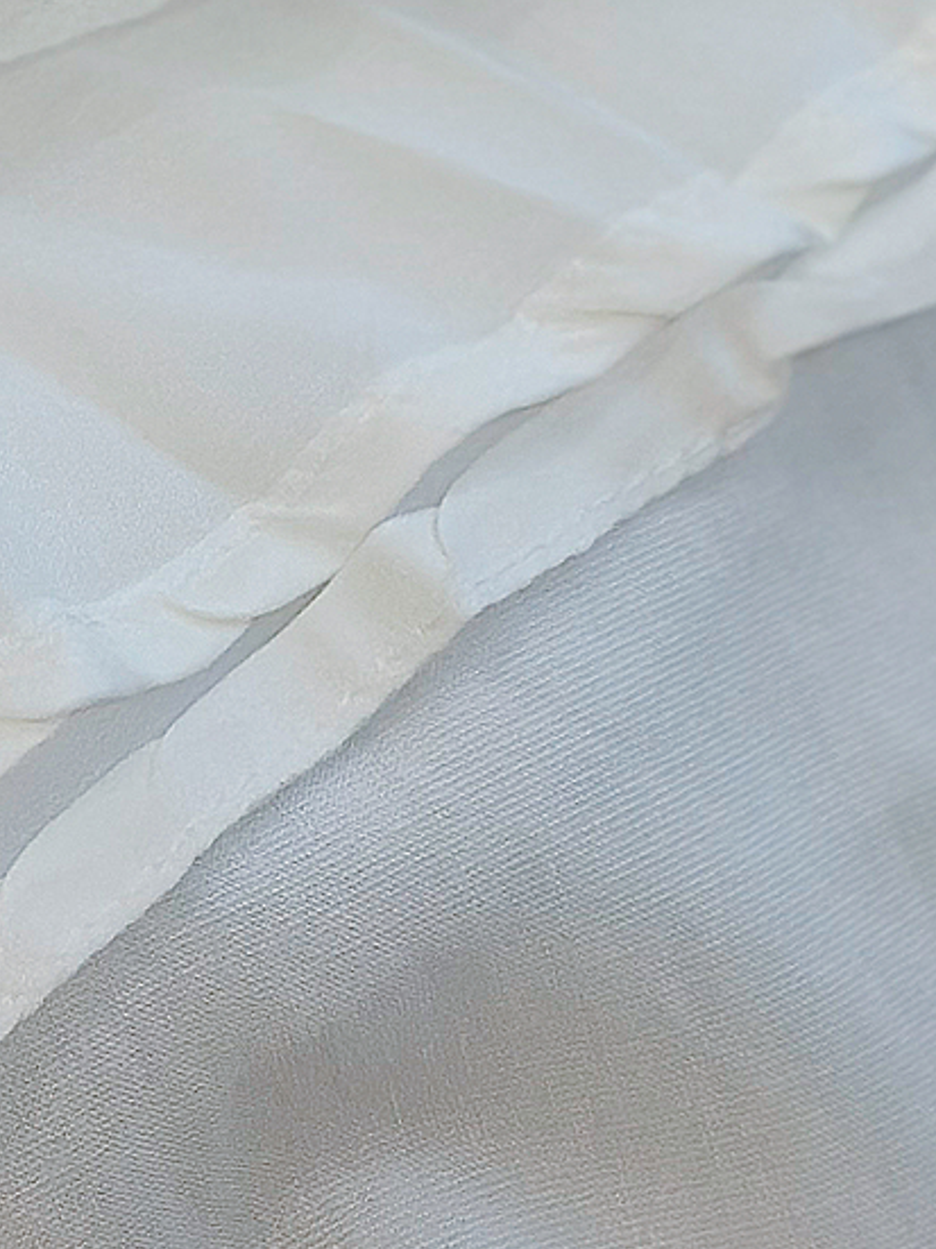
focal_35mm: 209
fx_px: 7538
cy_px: -360
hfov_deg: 7.1
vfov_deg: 9.3
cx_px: 175
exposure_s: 1/100
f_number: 1.78
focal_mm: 6.86
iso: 100
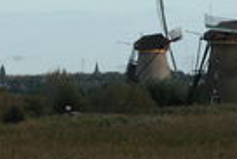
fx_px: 3493
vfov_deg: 2.6
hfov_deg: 3.9
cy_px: 26
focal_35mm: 530
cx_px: 96
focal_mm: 44.7
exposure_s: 1/334
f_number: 5
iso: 100
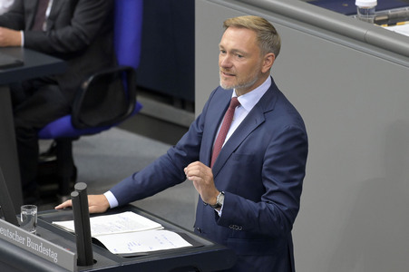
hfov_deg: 6.4
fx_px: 3633
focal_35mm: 320
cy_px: 136
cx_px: 204
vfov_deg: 4.3
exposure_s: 1/400
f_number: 5.6
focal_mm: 320
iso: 8000
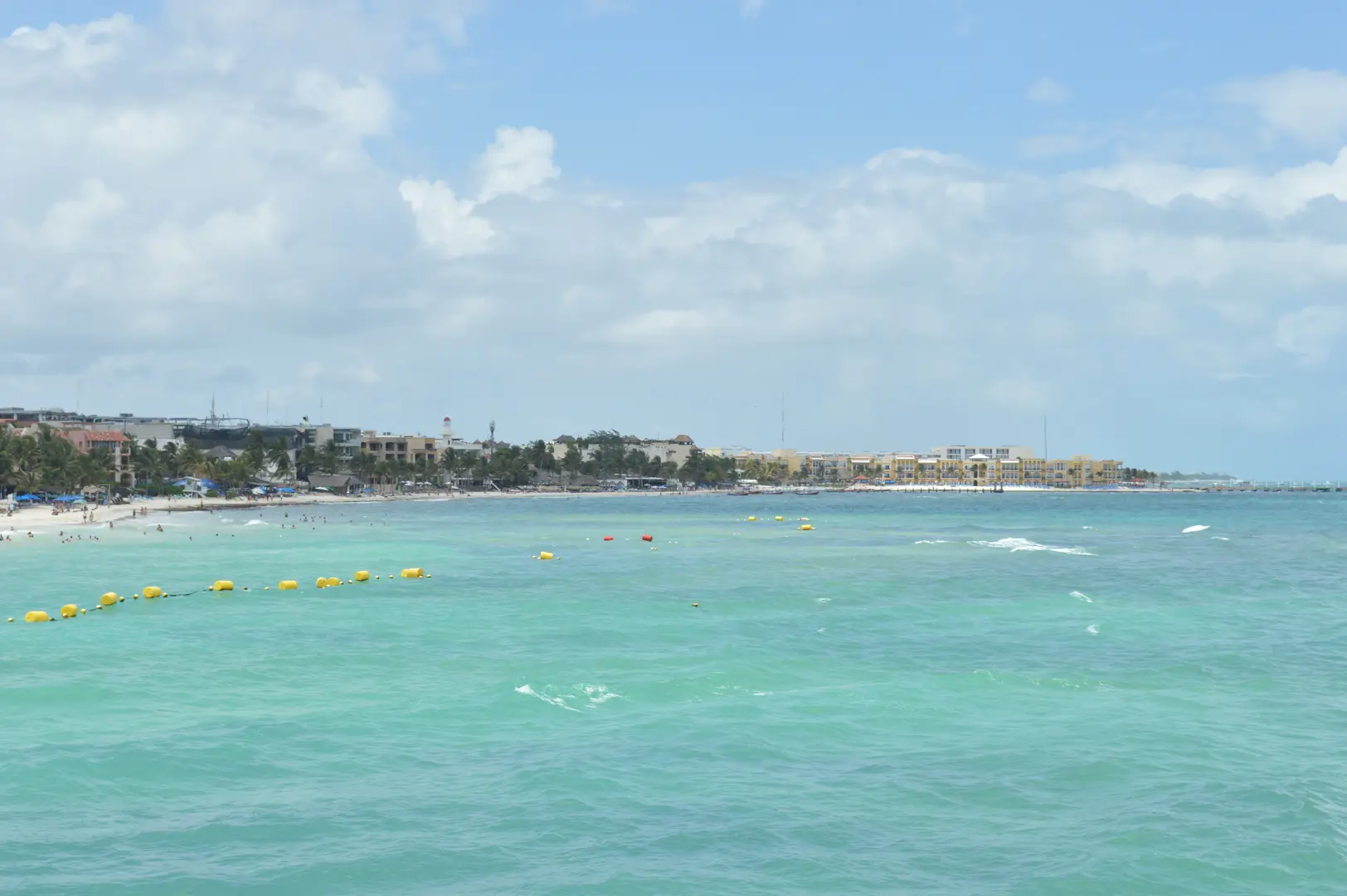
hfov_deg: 33.4
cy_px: 448
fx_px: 2243
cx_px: 674
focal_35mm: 60
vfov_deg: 22.6
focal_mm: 40
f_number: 8
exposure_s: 1/250
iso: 100
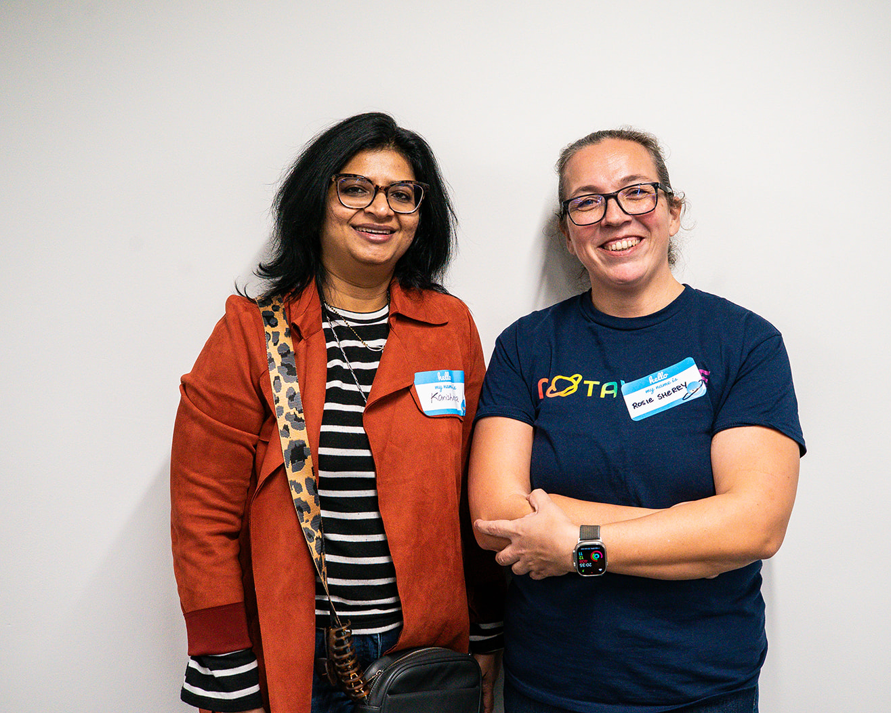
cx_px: 487
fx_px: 1055
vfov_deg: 37.3
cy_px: 358
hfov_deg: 45.7
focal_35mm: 40
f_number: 5.6
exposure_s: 1/160
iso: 3200
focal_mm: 35
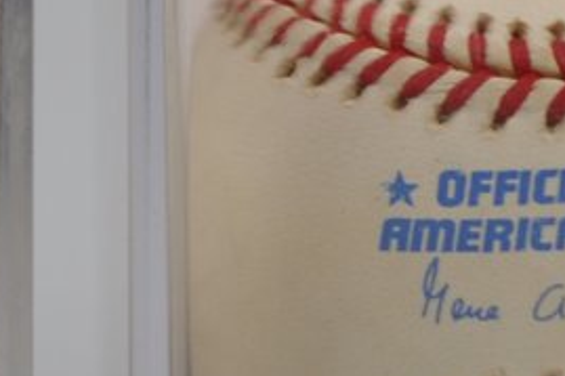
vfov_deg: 3.6
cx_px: -488
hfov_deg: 5.3
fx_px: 5976
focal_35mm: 381
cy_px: 213
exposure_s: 1/80
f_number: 4.5
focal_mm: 40
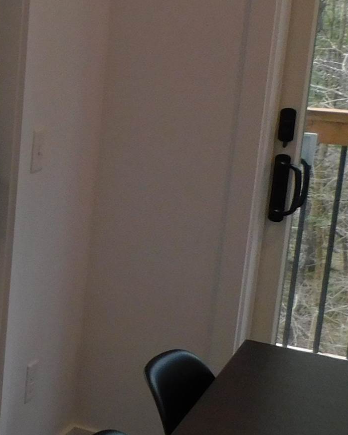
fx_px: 1017
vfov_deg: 24.1
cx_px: -412
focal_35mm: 79
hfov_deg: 14.7
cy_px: 182
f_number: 3
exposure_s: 1/50
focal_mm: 4
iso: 125
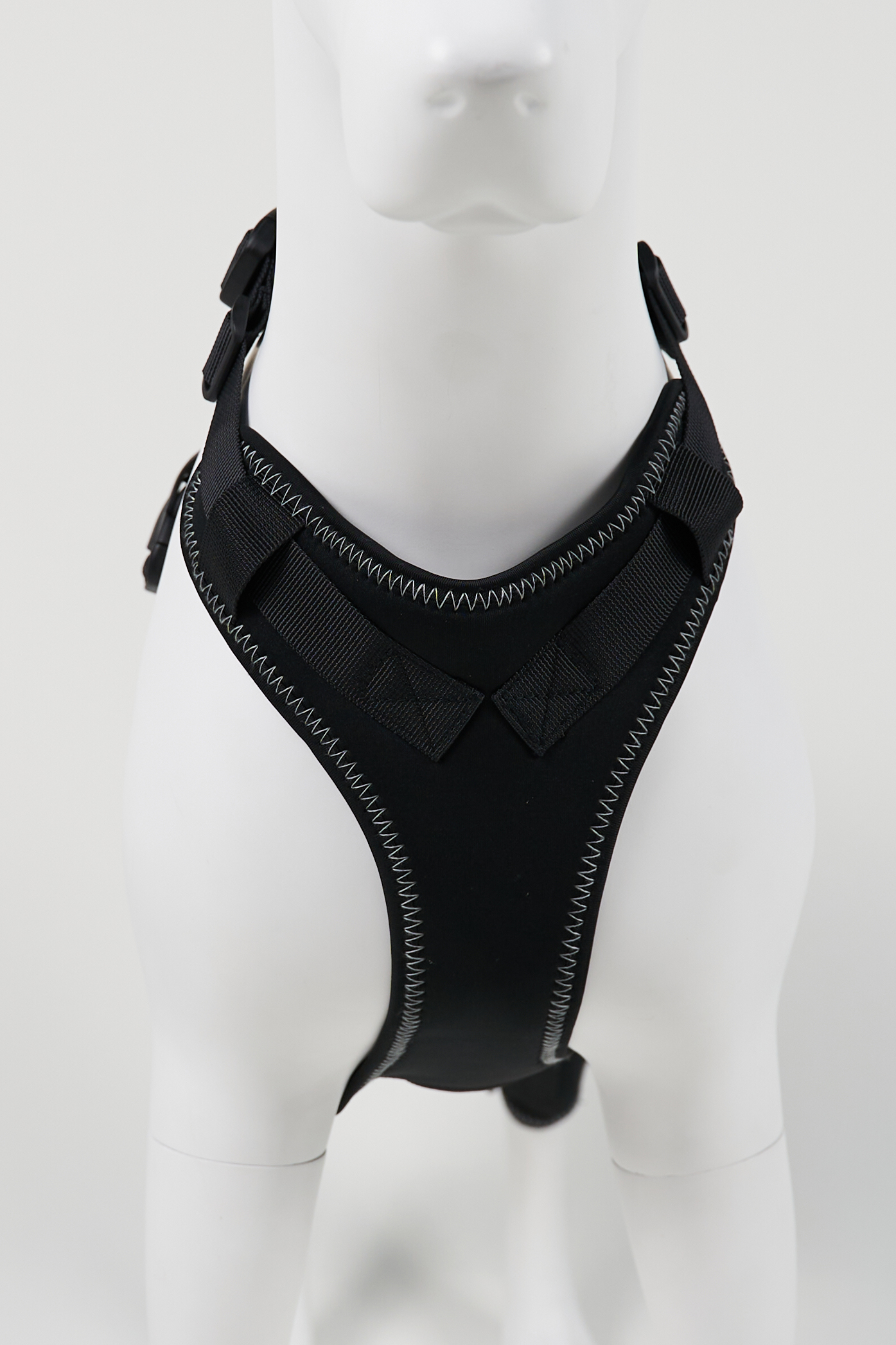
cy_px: 693
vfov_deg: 23.6
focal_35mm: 86
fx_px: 3211
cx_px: 487
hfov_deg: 15.9
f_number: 5
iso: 100
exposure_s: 1/60
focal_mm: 30
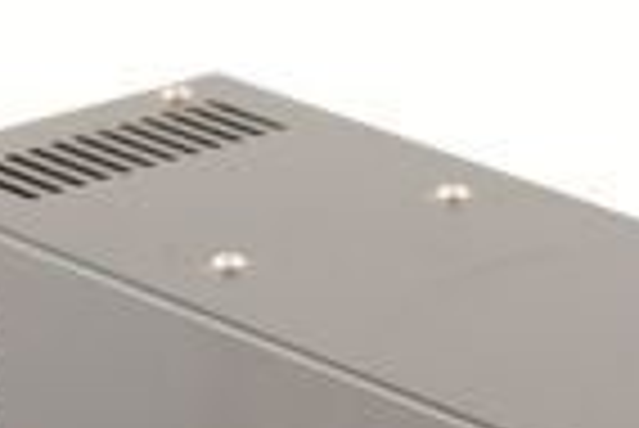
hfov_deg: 9.6
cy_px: 746
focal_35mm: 211
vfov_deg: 6.4
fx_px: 3749
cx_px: 742
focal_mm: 50
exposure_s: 1/200
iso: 1600
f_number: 10
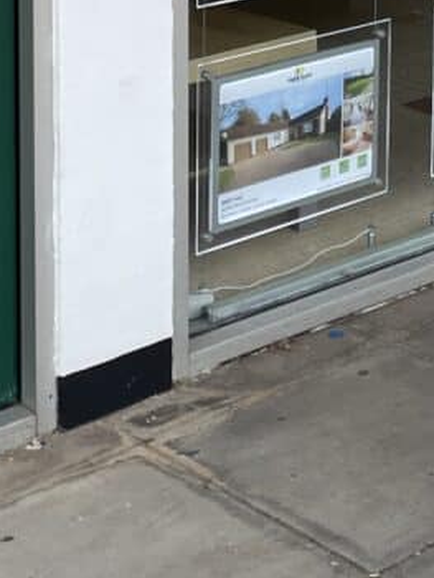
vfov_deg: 16.2
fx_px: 1903
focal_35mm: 114
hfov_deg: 12.6
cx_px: 568
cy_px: -211
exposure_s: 1/553
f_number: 1.6
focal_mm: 4.2
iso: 32
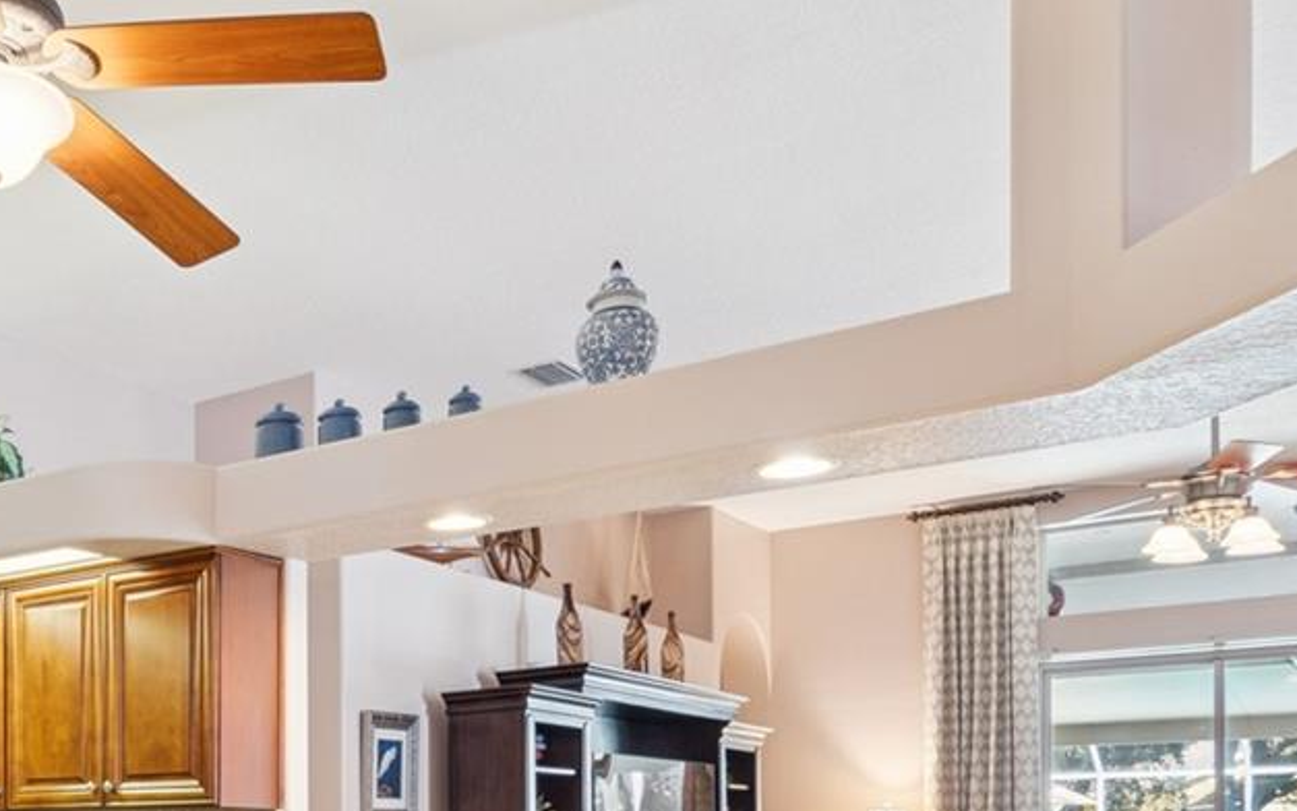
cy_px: 836
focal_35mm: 39
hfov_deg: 45.8
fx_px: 1379
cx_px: 139
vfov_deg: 30.2
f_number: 7.1
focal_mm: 10
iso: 100
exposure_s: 1.6
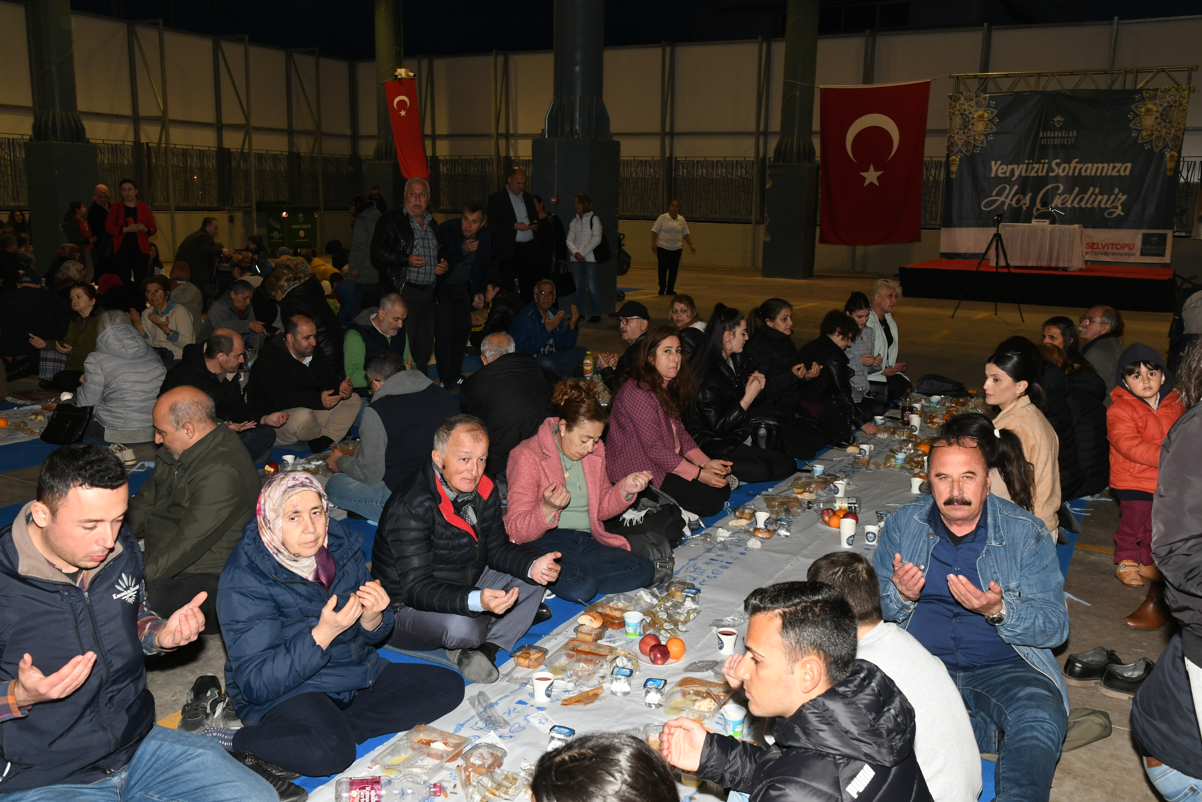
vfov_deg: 43.6
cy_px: 401
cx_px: 601
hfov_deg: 61.9
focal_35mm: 30
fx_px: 1002
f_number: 7.1
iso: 1000
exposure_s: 1/60
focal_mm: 20
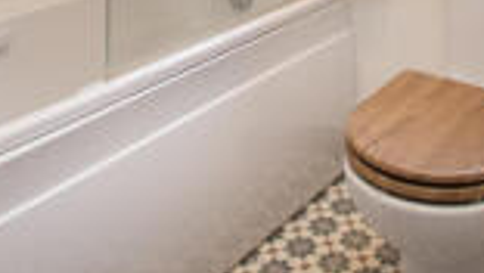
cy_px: -191
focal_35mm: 48
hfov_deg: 42.3
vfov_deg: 19.8
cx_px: 326
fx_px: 616
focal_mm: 10
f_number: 8
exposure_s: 1/10
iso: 320
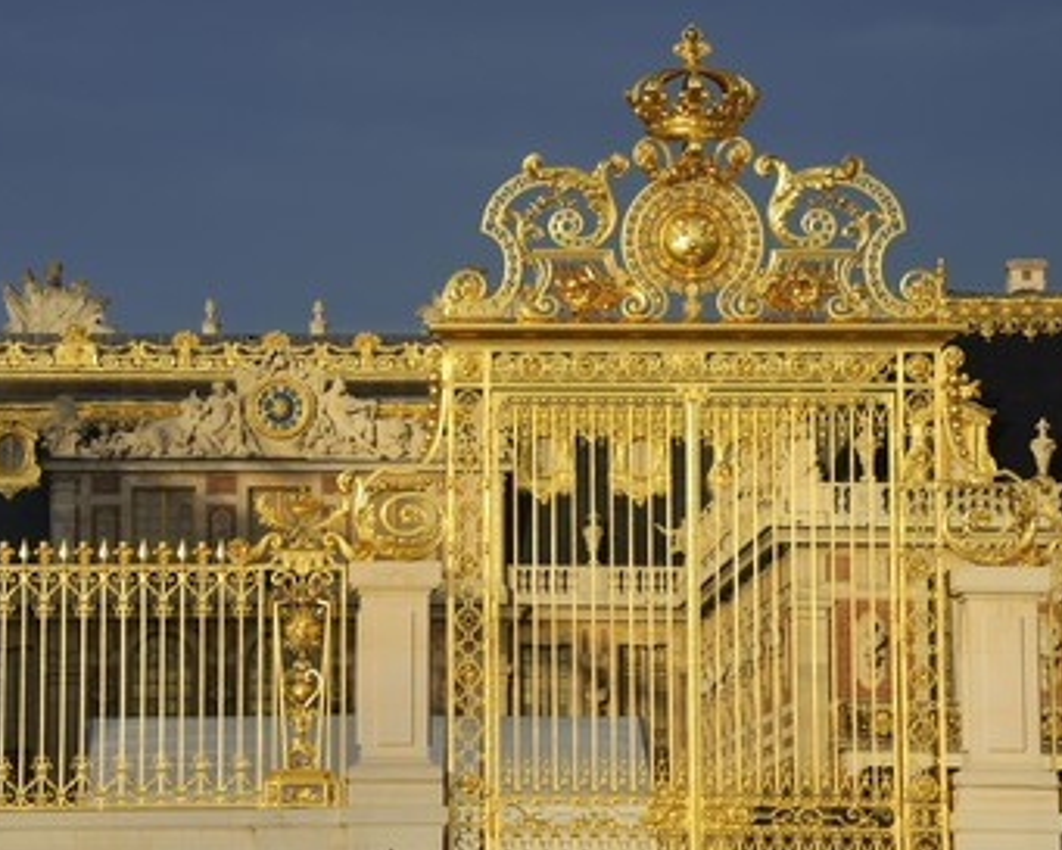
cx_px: 458
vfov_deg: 6.7
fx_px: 7263
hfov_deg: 8.4
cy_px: 417
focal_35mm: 231
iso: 200
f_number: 14
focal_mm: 200
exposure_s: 1/160
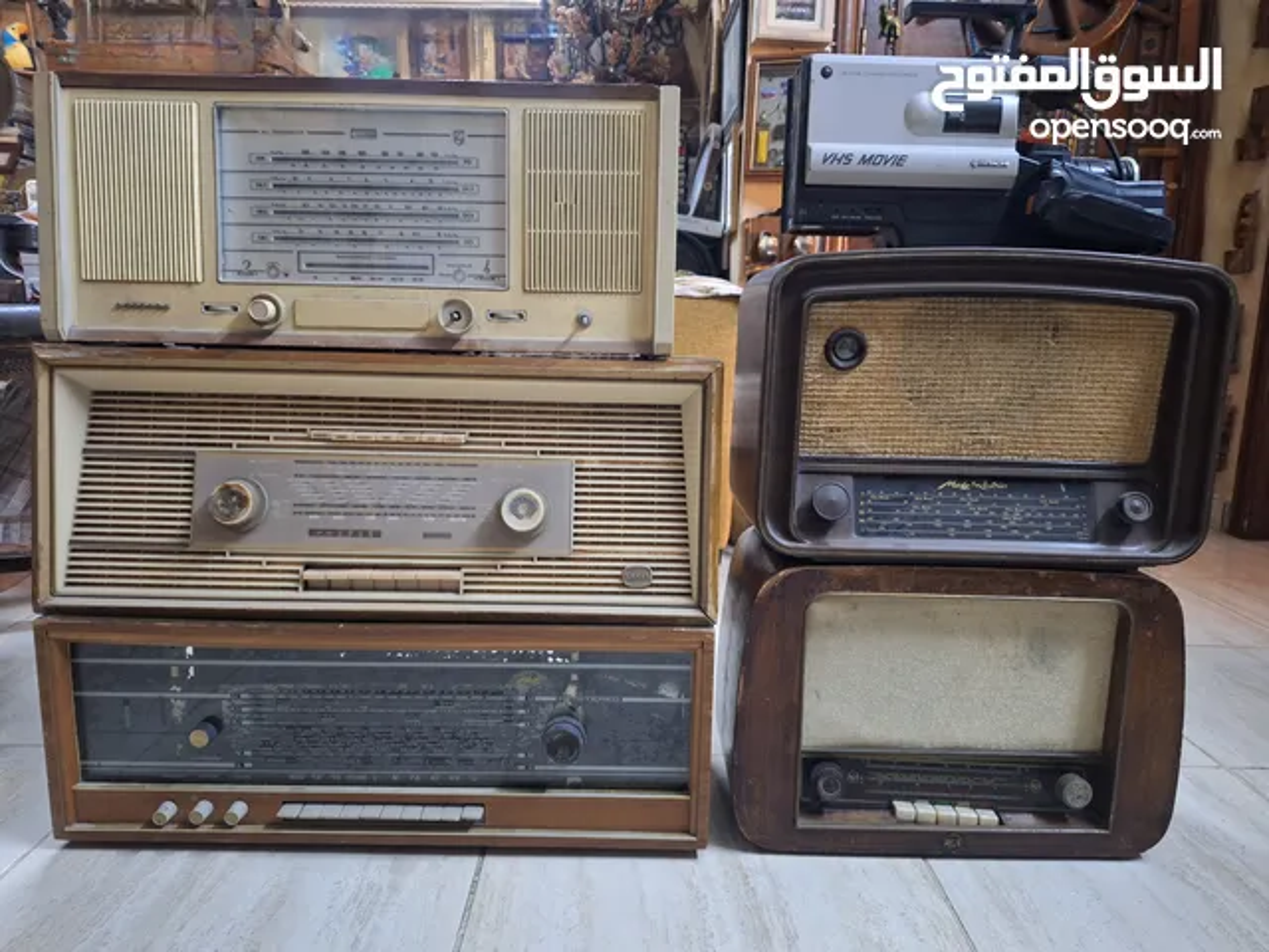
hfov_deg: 73.9
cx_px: 634
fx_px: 843
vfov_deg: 58.9
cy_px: 476
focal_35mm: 23
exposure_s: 1/20
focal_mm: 5.54
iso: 400
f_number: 1.8
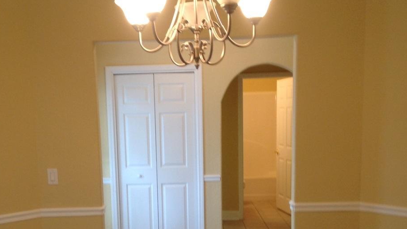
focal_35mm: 54
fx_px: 583
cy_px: 191
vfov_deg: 21.9
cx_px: 176
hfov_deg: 38.4
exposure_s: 1/15
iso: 64
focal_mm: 4.28
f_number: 2.4
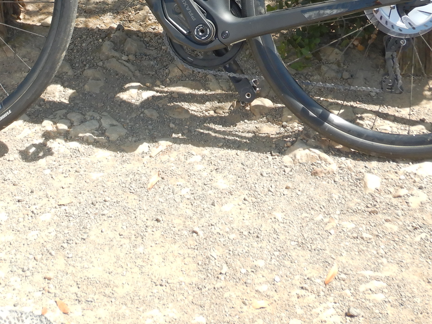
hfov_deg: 20.0
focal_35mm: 98
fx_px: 1223
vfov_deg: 14.8
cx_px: 157
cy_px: -14
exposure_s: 1/400
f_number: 4.2
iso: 125
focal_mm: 7.2
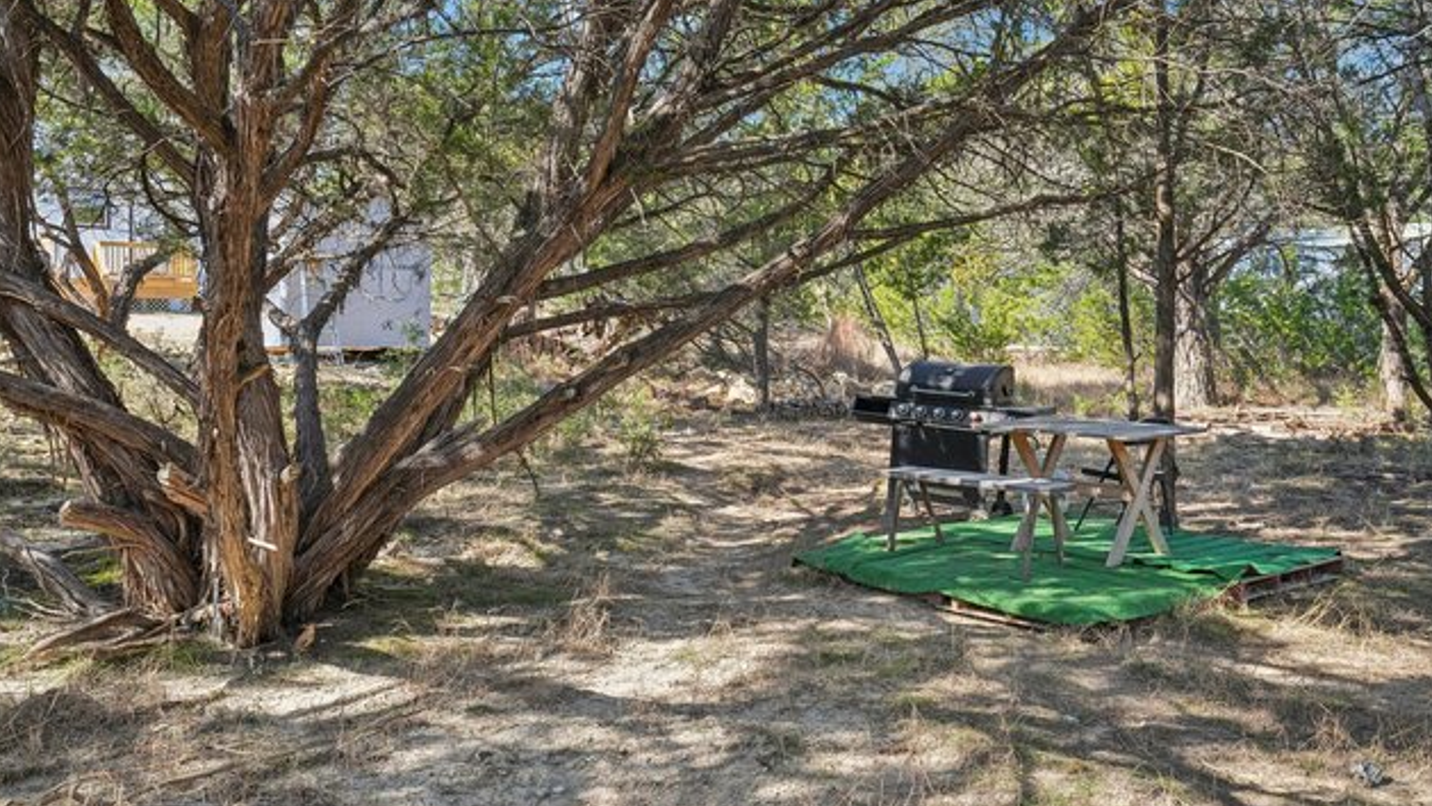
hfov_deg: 61.0
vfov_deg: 36.6
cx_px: 717
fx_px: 1215
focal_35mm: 32
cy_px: 345
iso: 200
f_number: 8
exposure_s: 1/60
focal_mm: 30
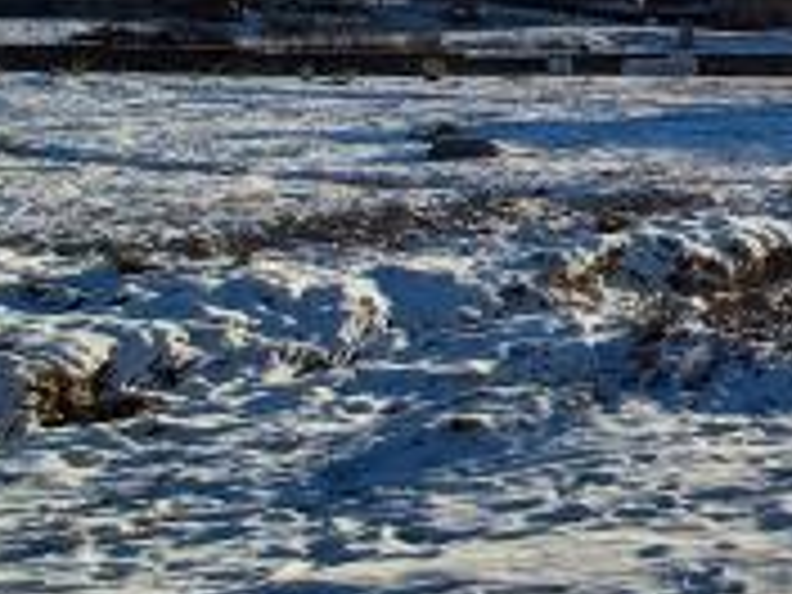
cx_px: 1557
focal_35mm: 59
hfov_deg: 19.5
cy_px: -36
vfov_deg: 23.5
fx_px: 1350
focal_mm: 2.2
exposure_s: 1/3456
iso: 50
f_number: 2.2
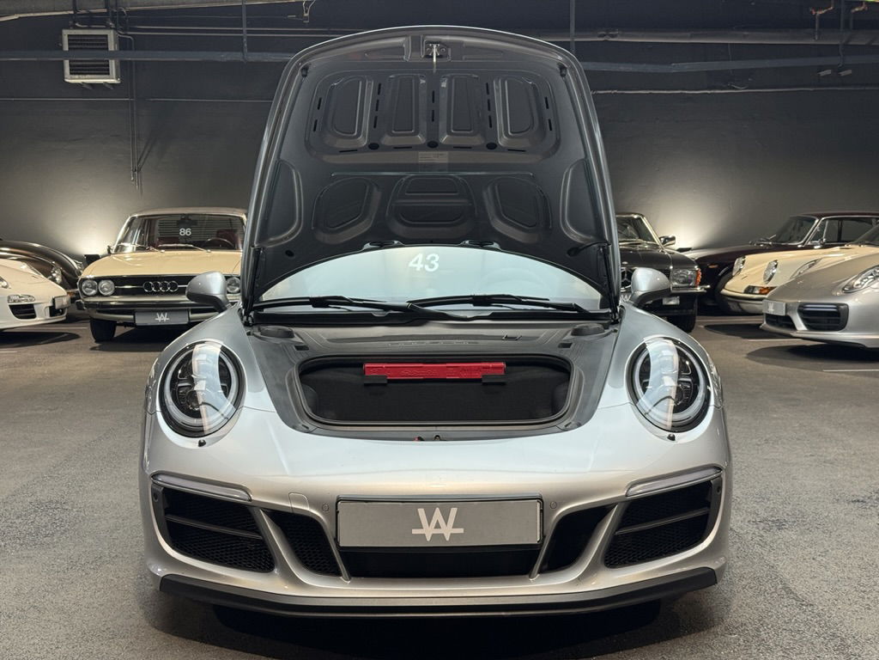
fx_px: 1219
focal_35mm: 48
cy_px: 330
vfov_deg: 30.3
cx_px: 440
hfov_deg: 39.7
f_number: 1.78
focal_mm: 6.76
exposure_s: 1/50
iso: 100
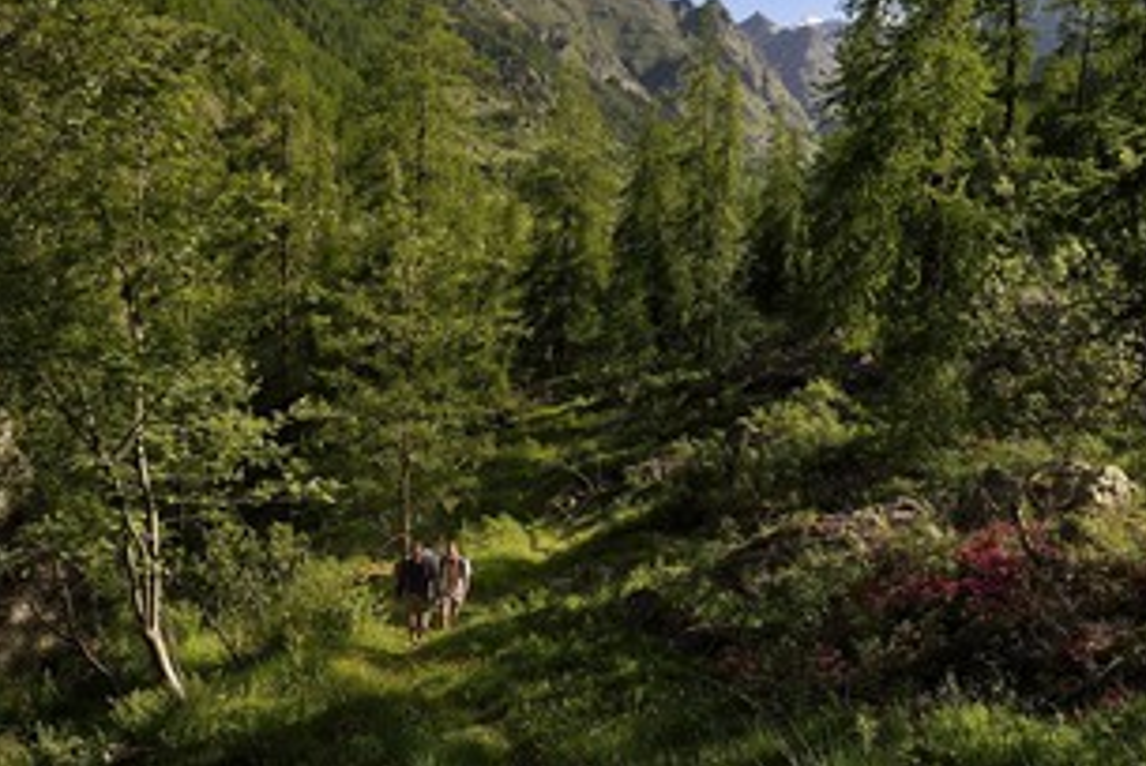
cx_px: 706
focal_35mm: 33
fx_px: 1051
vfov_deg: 39.5
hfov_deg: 56.6
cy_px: 248
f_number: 11
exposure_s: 1/200
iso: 200
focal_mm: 24
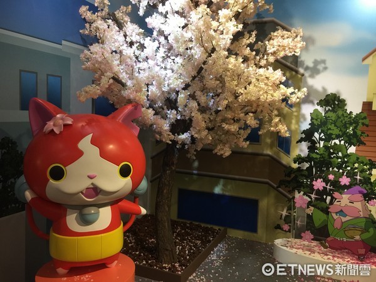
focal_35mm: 29
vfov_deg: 48.2
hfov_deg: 61.7
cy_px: 141
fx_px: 315
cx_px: 188
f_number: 2.2
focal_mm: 4.15
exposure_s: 1/15
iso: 80
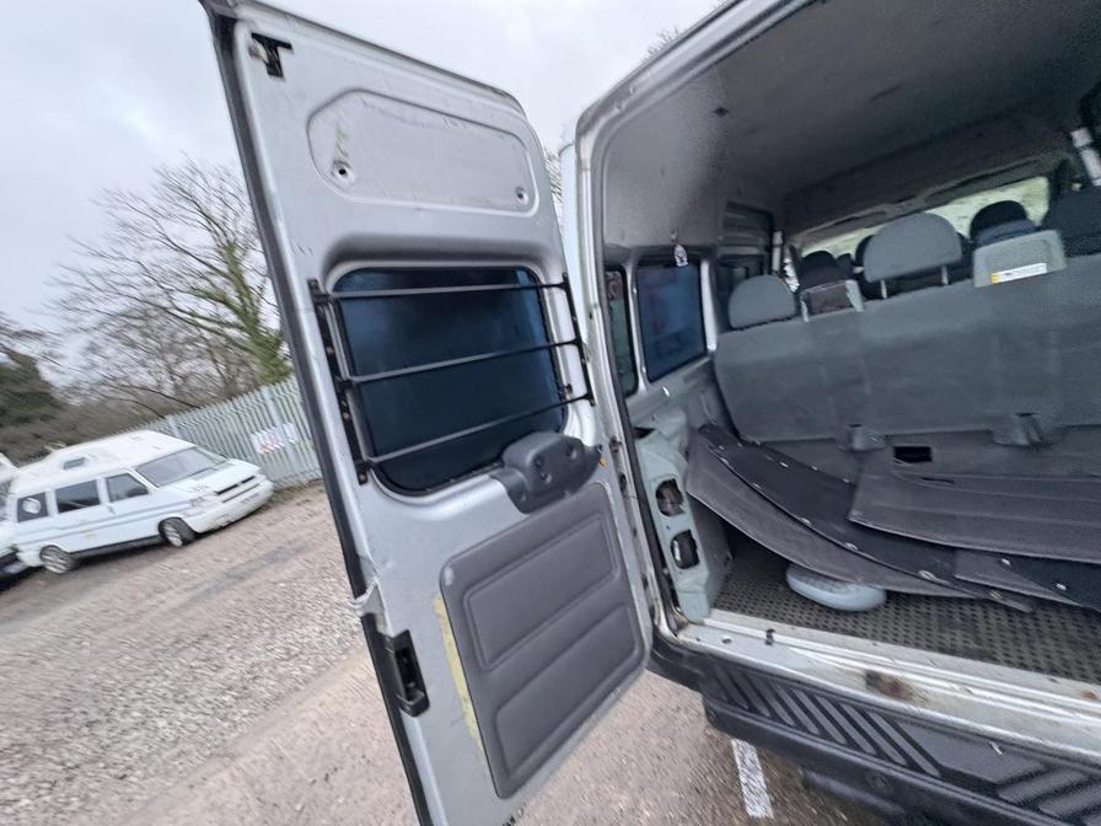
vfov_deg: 85.7
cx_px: 550
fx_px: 445
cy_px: 413
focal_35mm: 14
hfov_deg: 102.1
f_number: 2.2
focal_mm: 2.22
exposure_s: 1/60
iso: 800
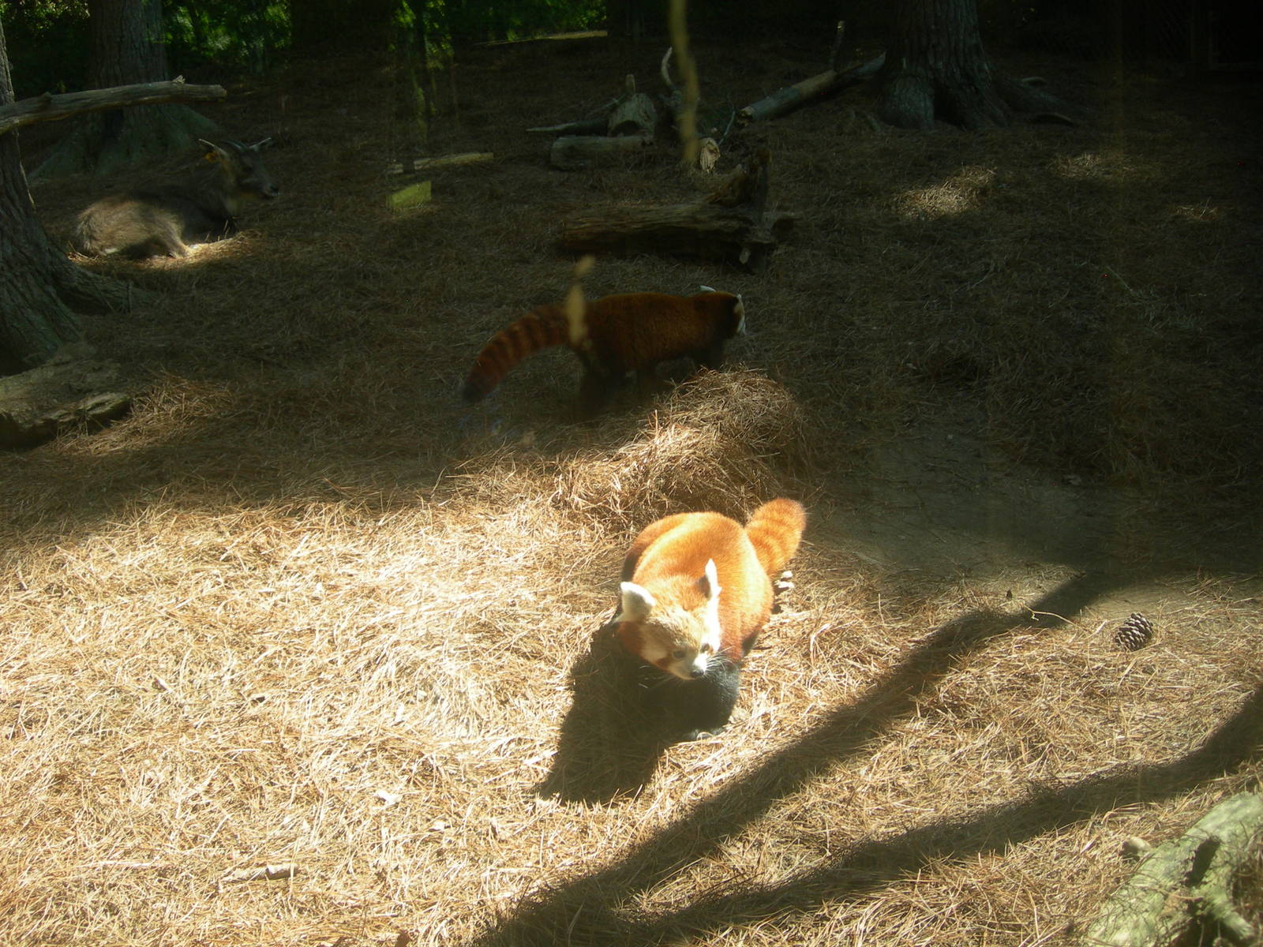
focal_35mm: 38
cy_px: 474
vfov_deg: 37.7
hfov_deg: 49.0
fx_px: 1386
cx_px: 632
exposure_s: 1/154
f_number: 2.8
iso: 50
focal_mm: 7.8
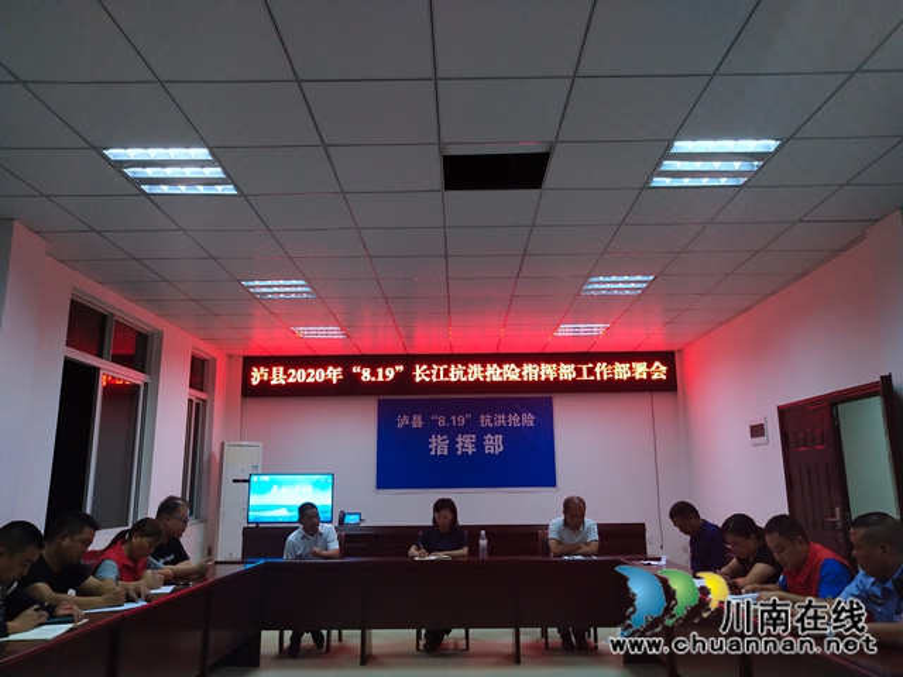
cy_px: 338
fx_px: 783
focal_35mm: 30
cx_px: 452
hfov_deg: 60.0
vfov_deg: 46.8
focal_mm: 3.95
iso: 349
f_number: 1.8
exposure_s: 1/50
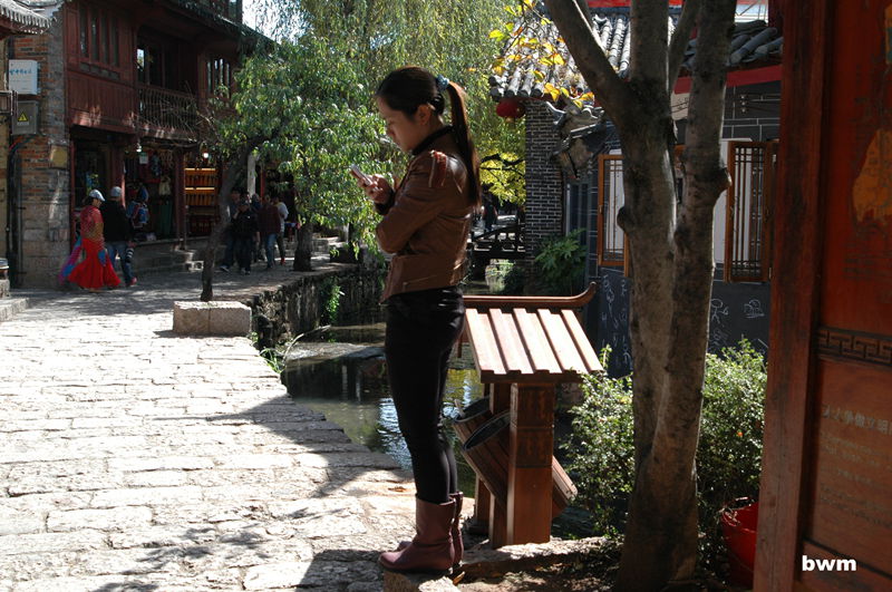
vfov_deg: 31.8
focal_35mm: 42
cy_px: 296
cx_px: 446
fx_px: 1039
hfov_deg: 46.5
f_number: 7.1
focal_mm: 28
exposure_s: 1/200
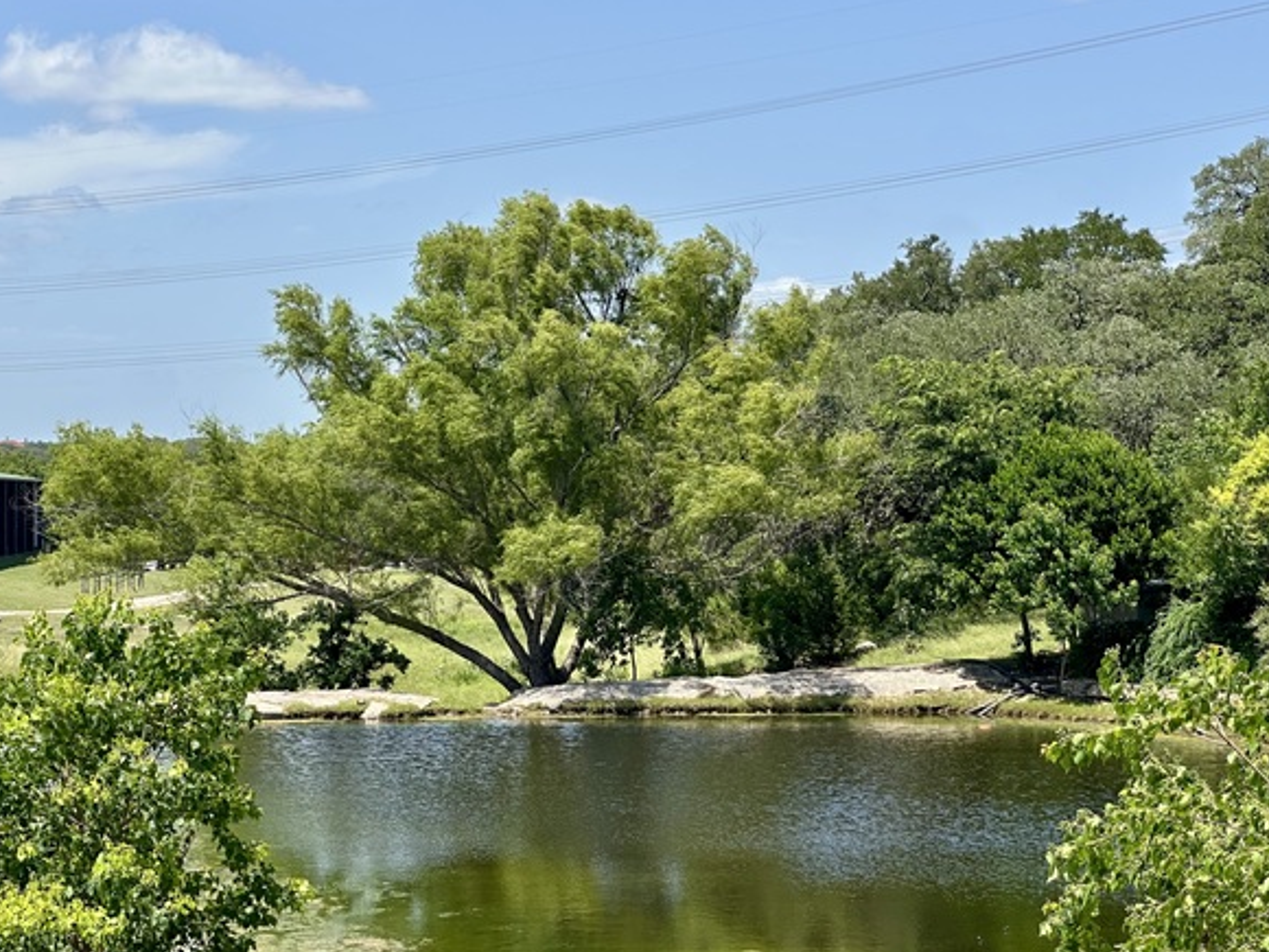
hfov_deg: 23.0
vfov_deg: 17.4
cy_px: 497
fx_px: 3116
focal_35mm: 85
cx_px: 589
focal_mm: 9
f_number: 2.8
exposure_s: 1/619
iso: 32
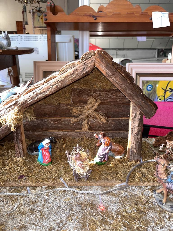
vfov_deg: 67.3
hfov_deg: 53.1
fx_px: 173
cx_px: 86
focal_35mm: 26
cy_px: 116
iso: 50
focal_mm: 5.1
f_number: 1.6
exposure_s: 1/100
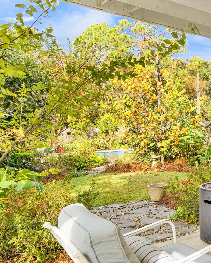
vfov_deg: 46.8
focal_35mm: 39
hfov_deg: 29.3
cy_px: 131
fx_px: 304
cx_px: 287
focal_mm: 18
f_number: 11
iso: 200
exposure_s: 1/80
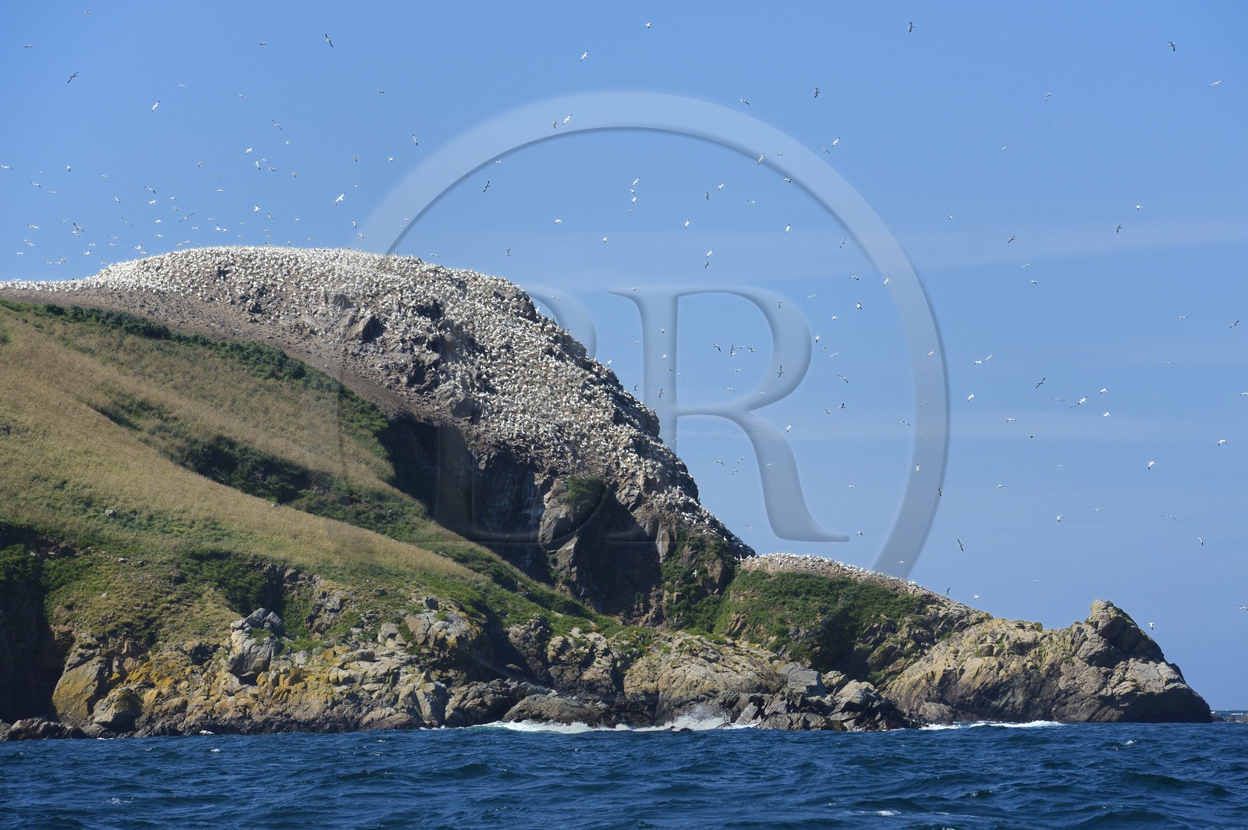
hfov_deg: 10.3
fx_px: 6927
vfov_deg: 6.9
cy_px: 415
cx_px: 624
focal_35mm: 200
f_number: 10
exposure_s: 1/2000
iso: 800
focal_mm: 200
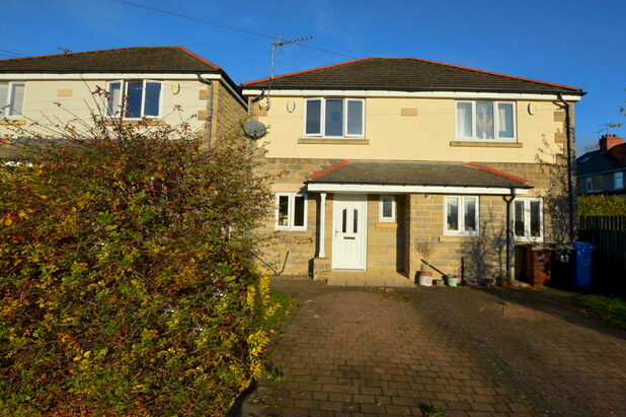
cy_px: 189
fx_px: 295
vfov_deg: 70.2
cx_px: 338
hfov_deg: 93.1
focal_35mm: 17
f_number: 8
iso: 100
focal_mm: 10
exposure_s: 1/250
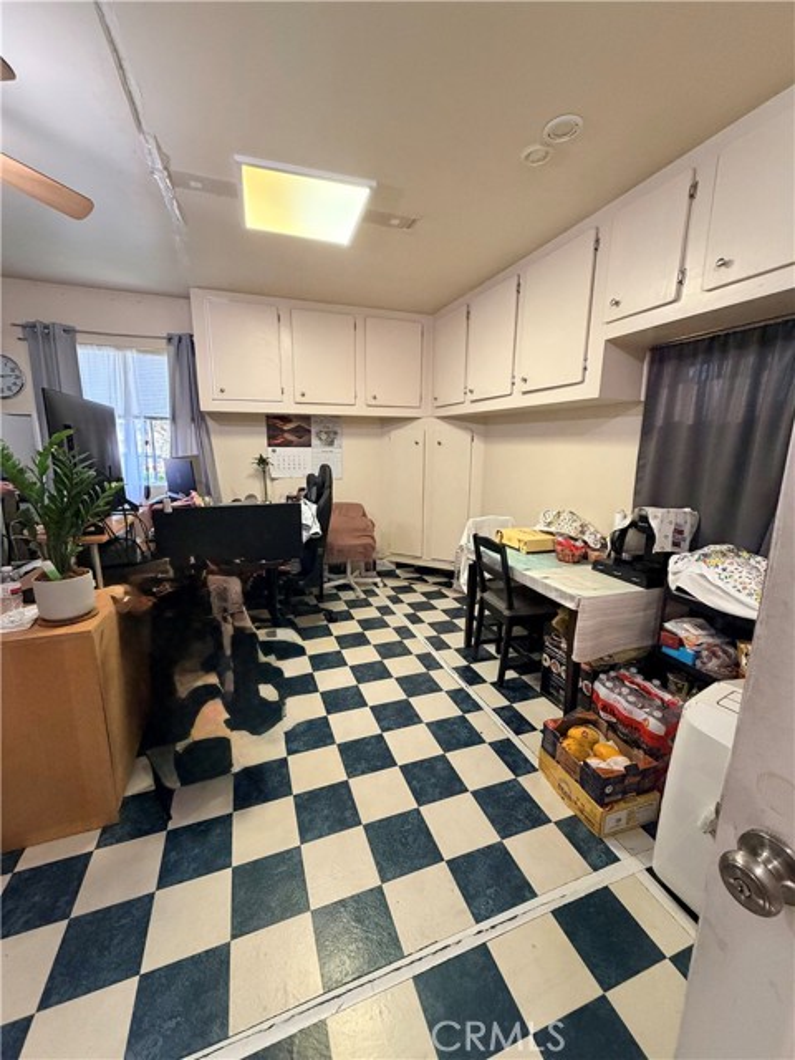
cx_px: 398
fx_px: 429
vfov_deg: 102.1
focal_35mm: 14
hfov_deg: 85.7
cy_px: 530
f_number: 2.2
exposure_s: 1/60
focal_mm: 2.22
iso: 320
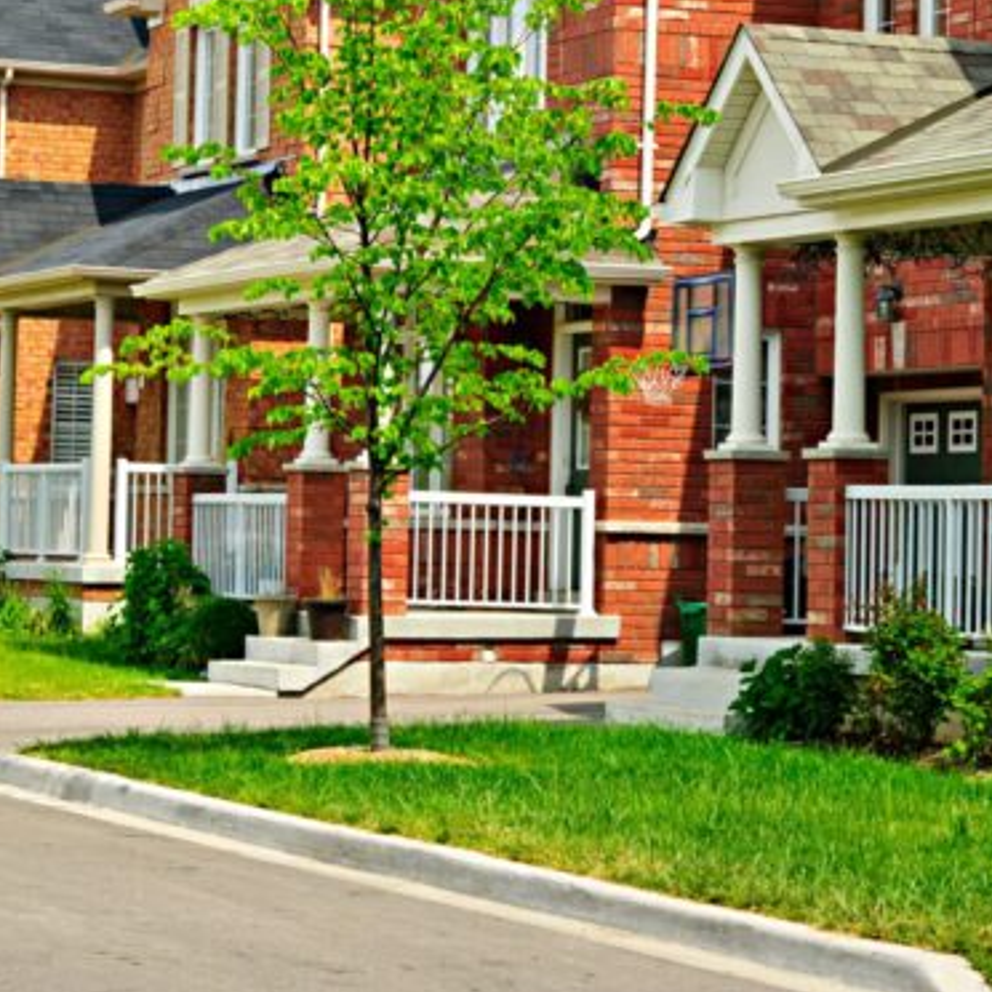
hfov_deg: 13.3
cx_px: 467
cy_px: 153
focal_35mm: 131
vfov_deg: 13.2
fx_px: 4247
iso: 200
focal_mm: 56
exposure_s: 1/125
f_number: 10
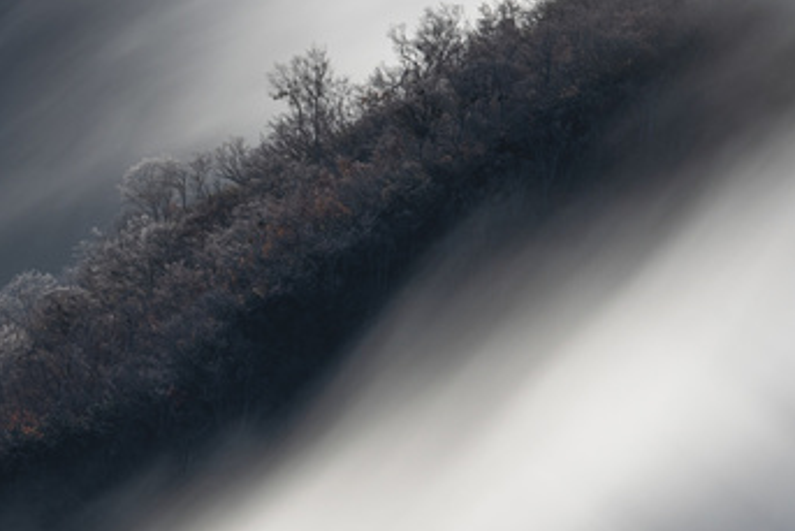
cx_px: 148
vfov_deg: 3.0
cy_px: 358
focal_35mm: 466
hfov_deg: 4.4
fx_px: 10295
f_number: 9
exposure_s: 15
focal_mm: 160
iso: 64
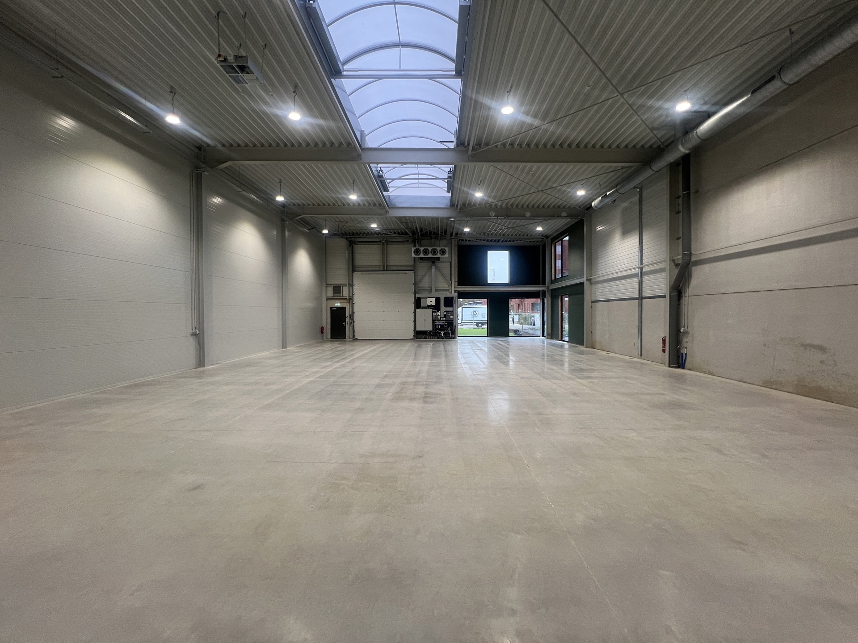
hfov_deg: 106.2
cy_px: 322
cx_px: 429
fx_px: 322
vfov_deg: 89.9
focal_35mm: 13
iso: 80
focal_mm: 1.57
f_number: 1.8
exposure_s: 1/100
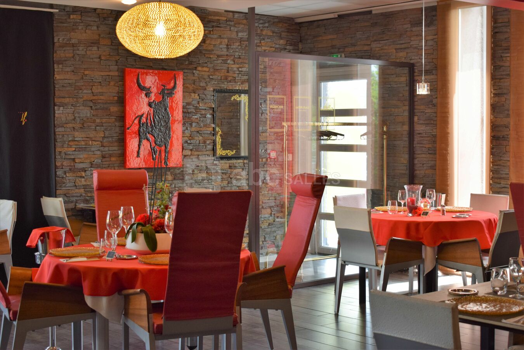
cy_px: 175
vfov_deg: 23.8
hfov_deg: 35.1
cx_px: 262
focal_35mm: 57
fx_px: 830
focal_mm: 38
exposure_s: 1/60
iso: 560
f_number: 4.8
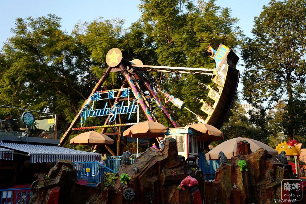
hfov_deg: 47.4
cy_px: 102
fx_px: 348
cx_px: 153
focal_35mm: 41
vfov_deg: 32.6
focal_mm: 41
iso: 100
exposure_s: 1/160
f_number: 4.5
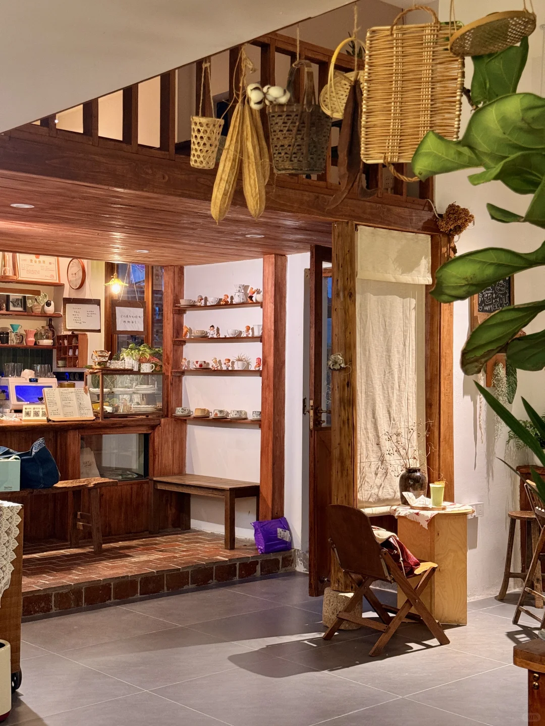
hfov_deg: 30.3
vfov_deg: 39.7
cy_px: 363
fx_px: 1008
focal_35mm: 48
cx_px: 272
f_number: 1.78
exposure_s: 1/50
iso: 160
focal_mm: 6.76
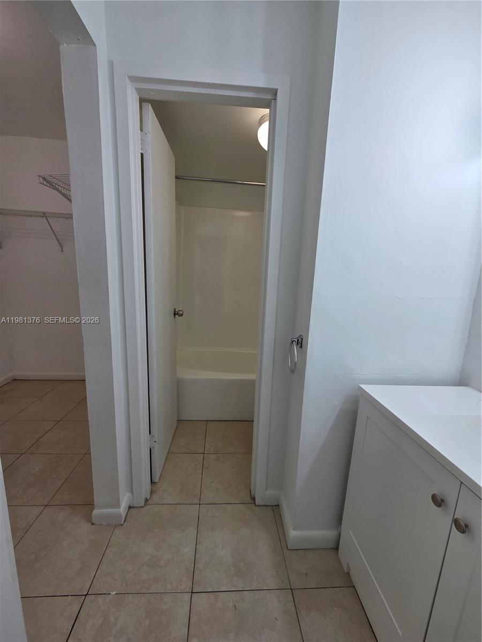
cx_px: 241
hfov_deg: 89.9
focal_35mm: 13
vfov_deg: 106.2
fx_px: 241
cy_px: 321
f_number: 2.2
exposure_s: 1/120
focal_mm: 2.2
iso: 80
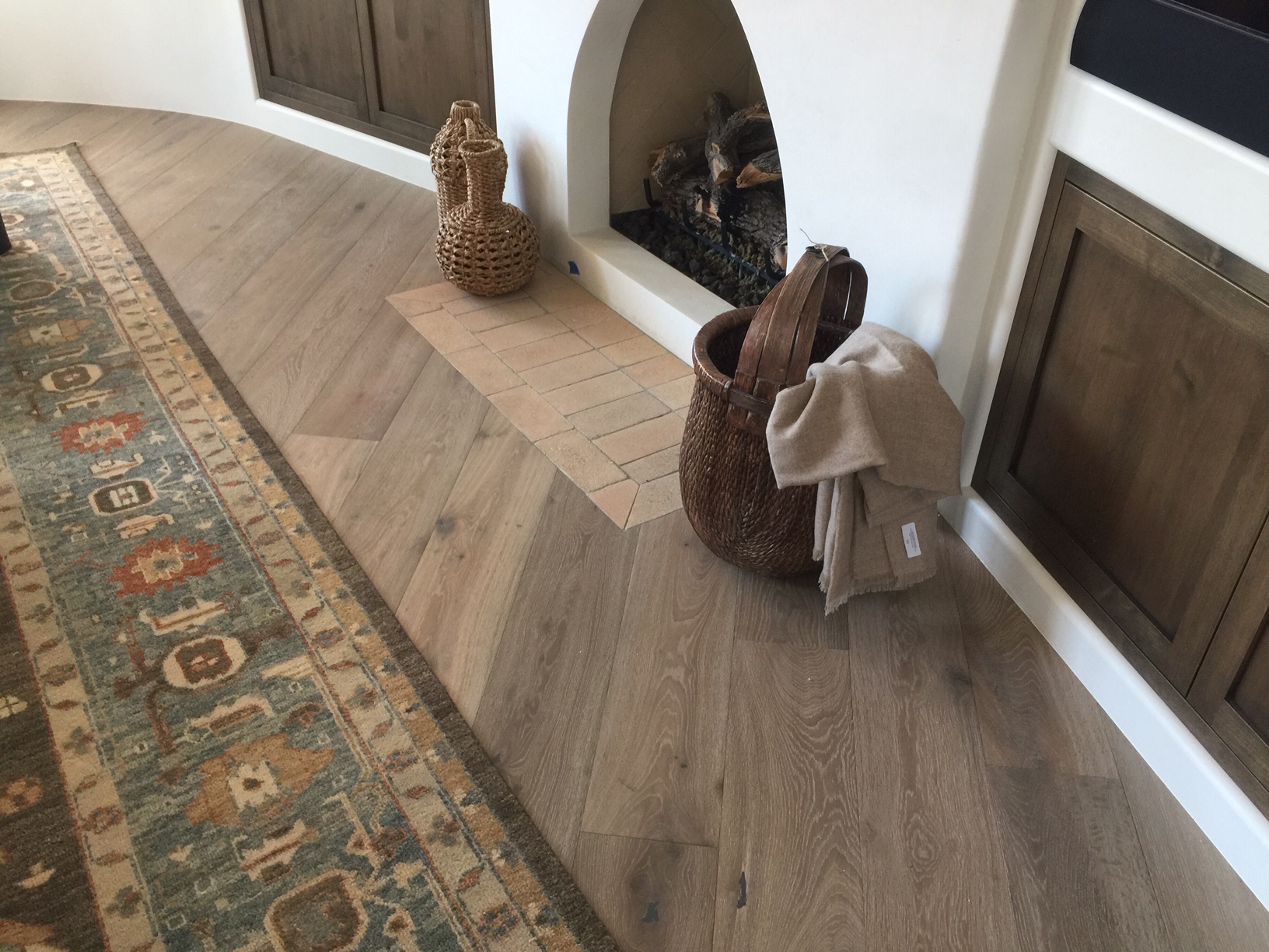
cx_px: 634
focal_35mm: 29
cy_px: 476
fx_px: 1063
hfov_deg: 61.7
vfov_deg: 48.2
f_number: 2.2
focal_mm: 4.15
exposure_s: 1/30
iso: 50
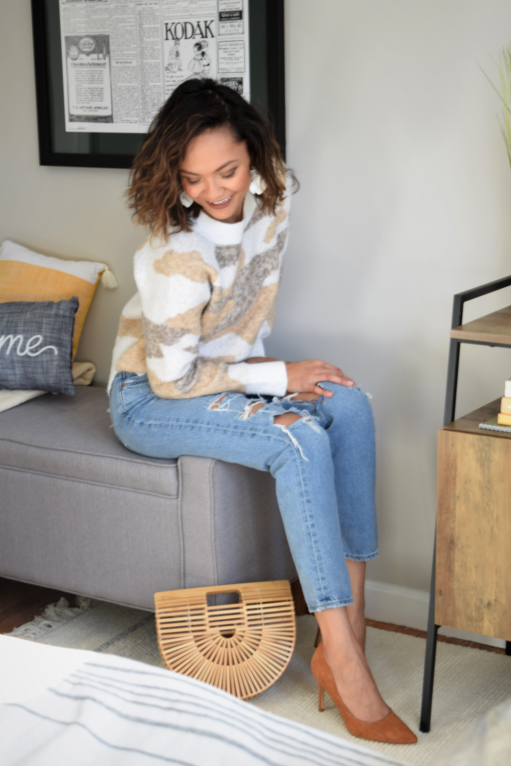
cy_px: 383
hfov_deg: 21.6
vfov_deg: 31.9
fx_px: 1341
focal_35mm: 63
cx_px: 256
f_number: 5
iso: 100
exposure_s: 1/13
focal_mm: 42
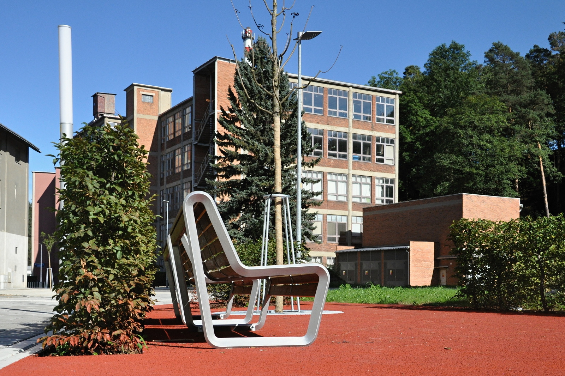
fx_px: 612
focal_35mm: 39
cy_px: 188
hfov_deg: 49.6
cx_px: 282
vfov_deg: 34.2
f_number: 6.3
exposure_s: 1/4000
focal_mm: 26
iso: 900
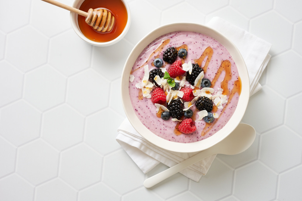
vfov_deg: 27.0
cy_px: 100
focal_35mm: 50
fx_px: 419
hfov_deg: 39.6
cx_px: 151
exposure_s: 1/160
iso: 100
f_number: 10
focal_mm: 50
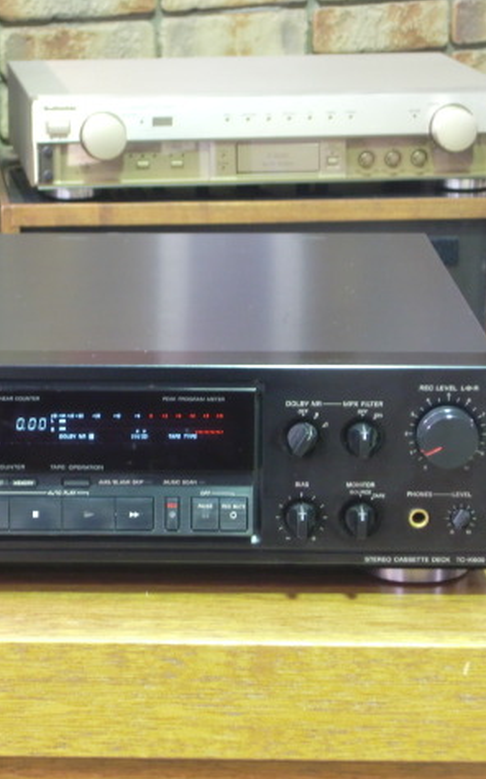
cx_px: 66
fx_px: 2396
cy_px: 390
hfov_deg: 11.5
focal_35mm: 113
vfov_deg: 18.4
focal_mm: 13.9
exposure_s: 1/2.5
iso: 200
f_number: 4.6
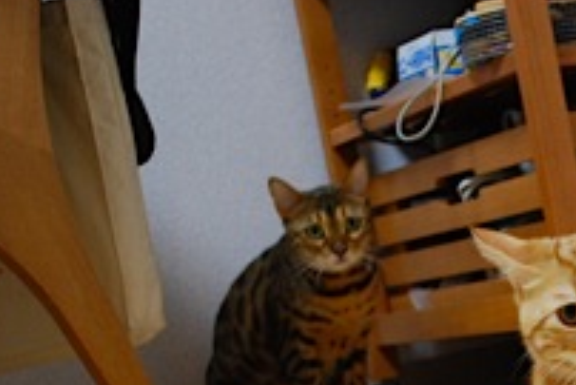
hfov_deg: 22.3
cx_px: 602
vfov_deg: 15.4
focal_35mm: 87
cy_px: 395
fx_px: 1393
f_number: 4.5
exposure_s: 1/30
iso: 900
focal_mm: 26
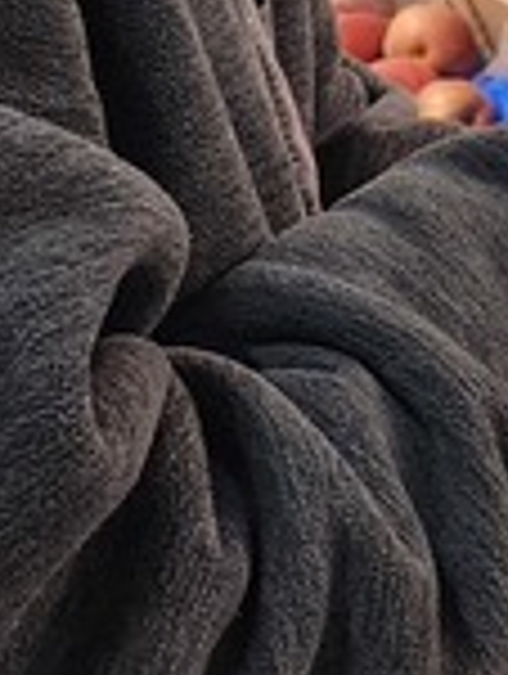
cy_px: 40
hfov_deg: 9.1
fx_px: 3063
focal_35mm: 157
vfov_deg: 12.4
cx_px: 899
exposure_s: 1/120
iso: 250
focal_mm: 6.4
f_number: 1.8
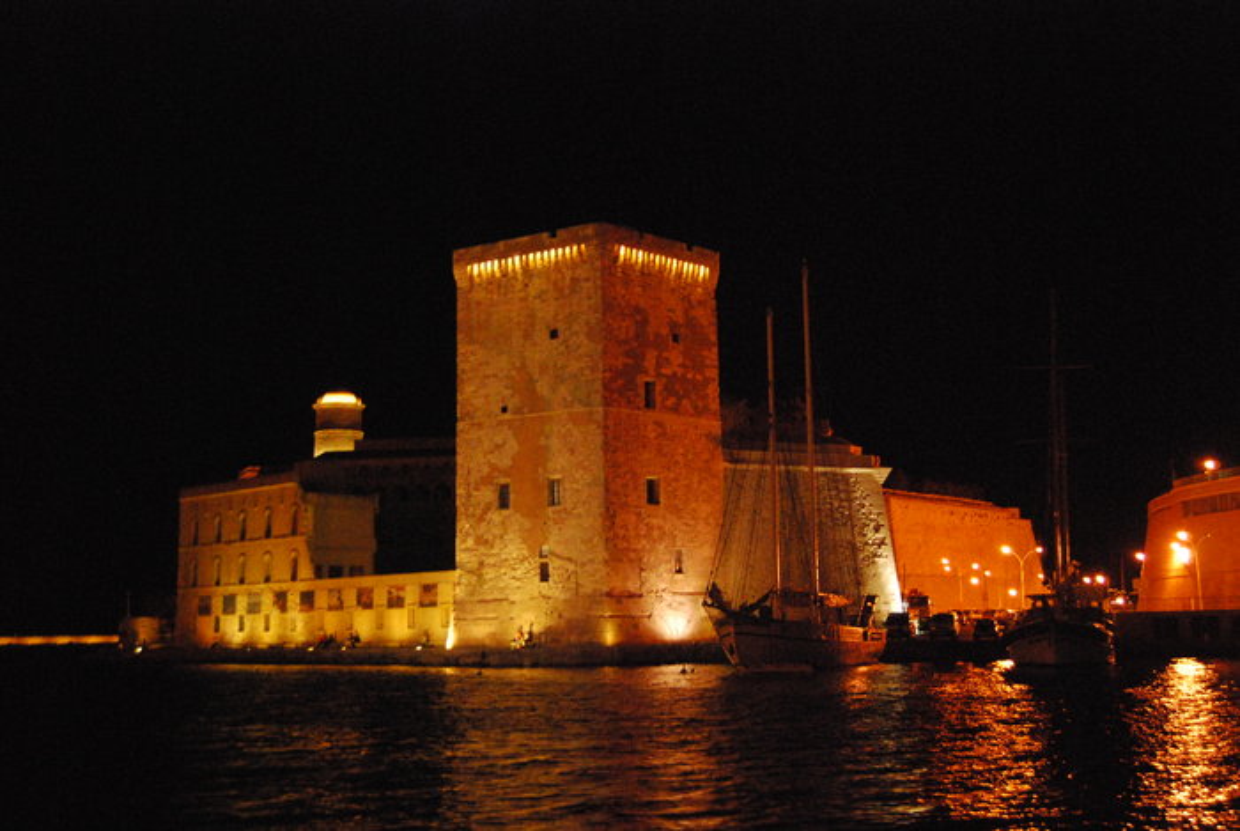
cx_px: 620
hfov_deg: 43.5
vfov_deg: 30.0
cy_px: 416
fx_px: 1552
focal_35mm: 45
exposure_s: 1/15
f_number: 4.2
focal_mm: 30
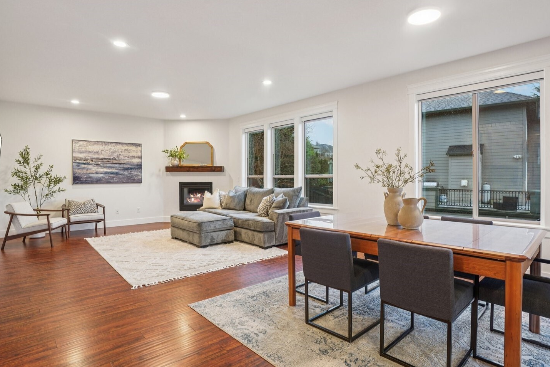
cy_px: 176
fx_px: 290
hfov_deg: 86.9
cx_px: 285
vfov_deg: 64.5
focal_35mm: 19
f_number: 8
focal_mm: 16
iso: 400
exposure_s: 1/5
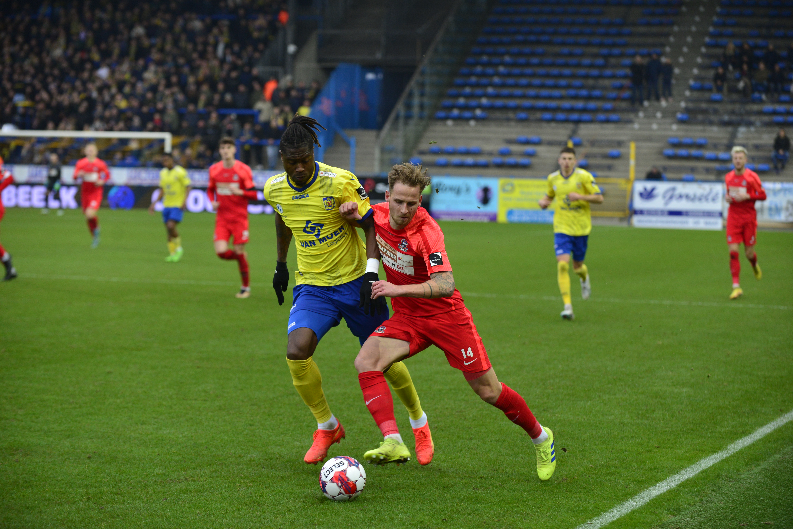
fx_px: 2644
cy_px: 264
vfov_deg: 11.4
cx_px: 396
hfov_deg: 17.1
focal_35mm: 120
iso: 1100
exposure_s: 1/1000
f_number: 3.5
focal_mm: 120
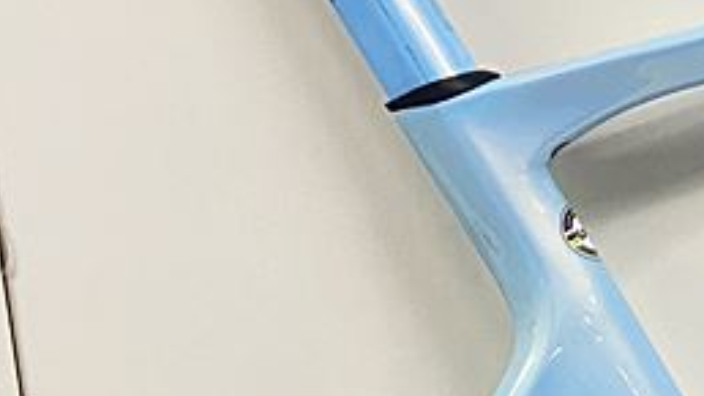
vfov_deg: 13.6
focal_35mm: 88
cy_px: 377
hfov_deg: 21.5
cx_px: 955
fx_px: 1642
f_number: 1.8
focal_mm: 4.25
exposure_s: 1/50
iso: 125
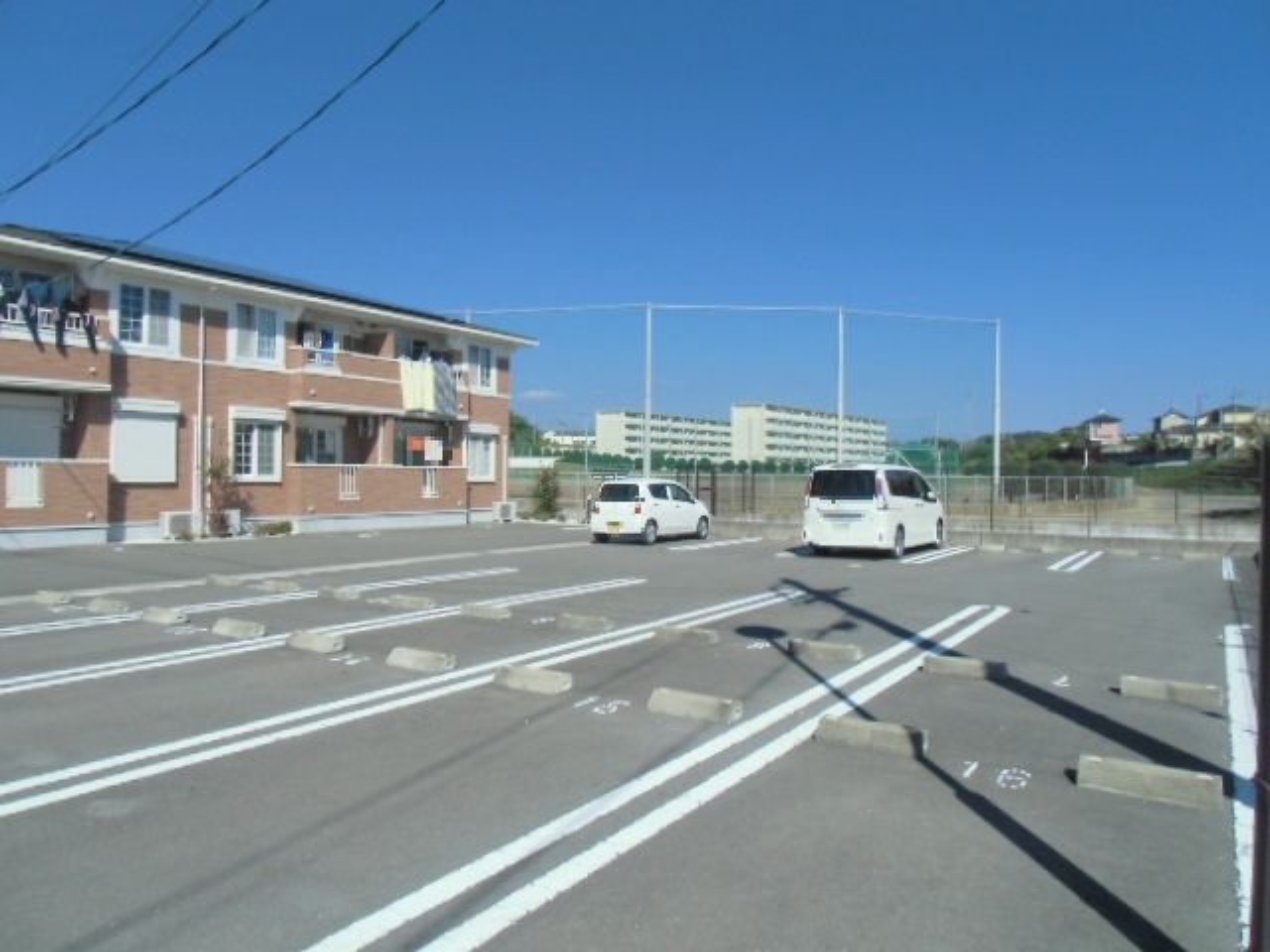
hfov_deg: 71.6
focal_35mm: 24
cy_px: 476
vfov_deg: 56.8
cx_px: 635
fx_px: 881
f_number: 7.9
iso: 64
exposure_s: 1/200
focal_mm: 4.24
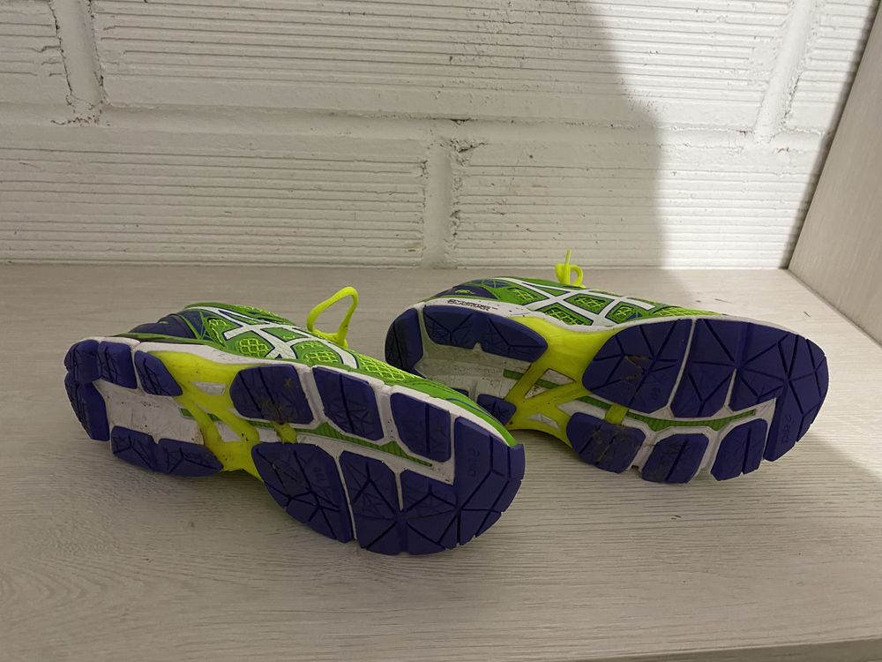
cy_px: 331
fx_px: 662
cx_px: 441
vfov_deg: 53.1
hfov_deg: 67.3
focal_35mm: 26
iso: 500
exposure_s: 1/25
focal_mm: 4.25
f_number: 1.8
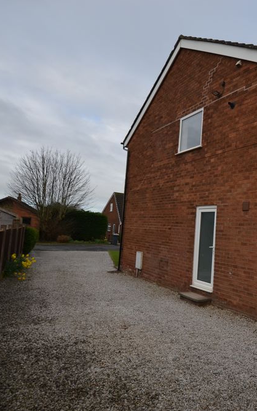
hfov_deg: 43.7
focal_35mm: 26
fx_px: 289
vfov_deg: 70.9
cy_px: 206
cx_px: 233
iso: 100
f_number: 6.3
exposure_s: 1/160
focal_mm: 11
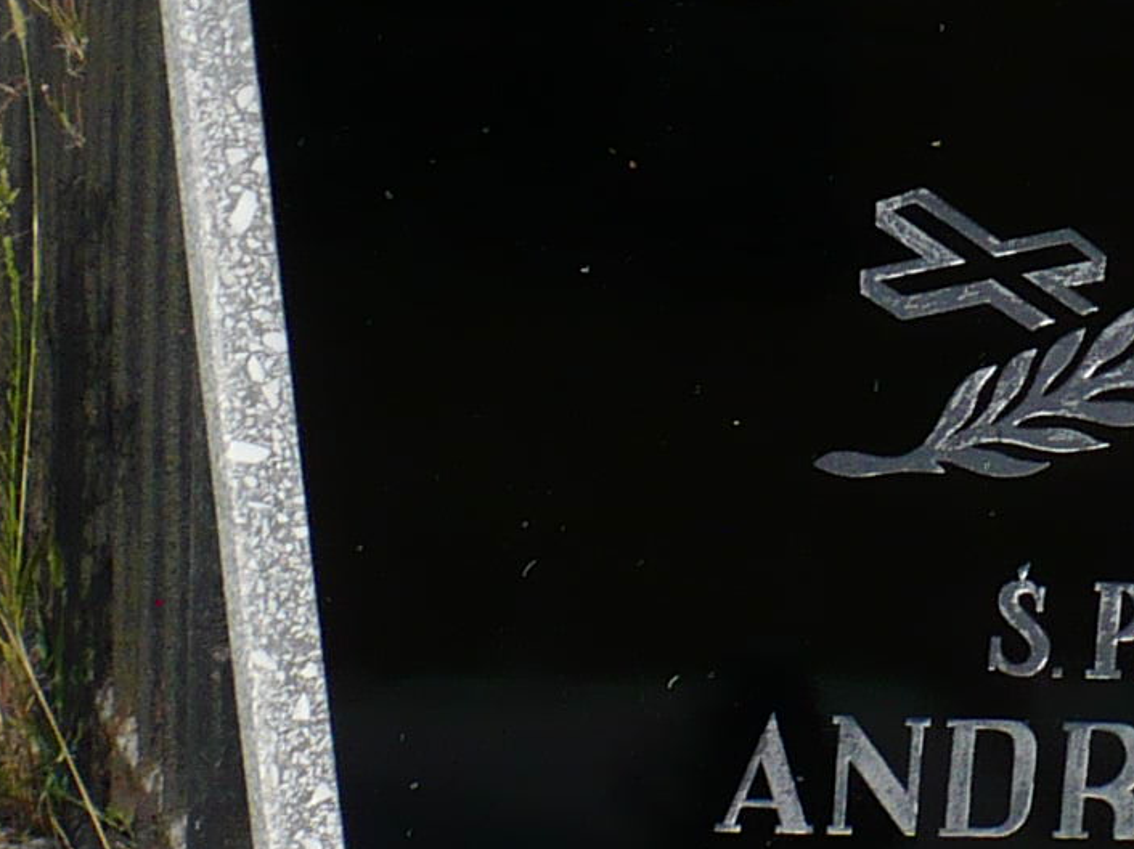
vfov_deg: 9.1
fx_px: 5272
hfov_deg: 12.2
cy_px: 905
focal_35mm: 161
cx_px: 824
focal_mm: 6.1
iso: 100
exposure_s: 1/250
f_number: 8
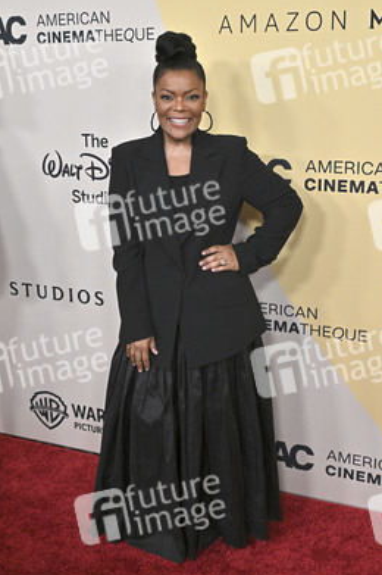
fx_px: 717
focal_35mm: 45
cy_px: 290
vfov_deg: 43.6
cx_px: 192
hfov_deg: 29.8
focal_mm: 44
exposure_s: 1/320
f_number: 5.6
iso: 2000
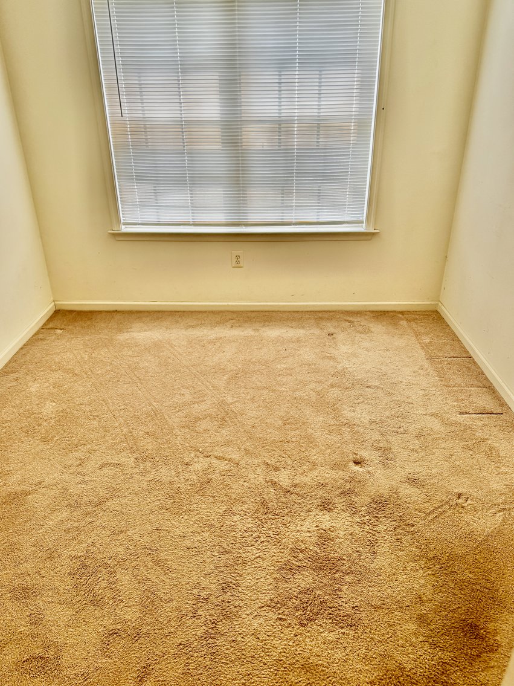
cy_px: 343
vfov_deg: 71.6
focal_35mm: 24
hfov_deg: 56.8
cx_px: 257
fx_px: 475
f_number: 1.78
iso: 64
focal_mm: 6.76
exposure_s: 1/160
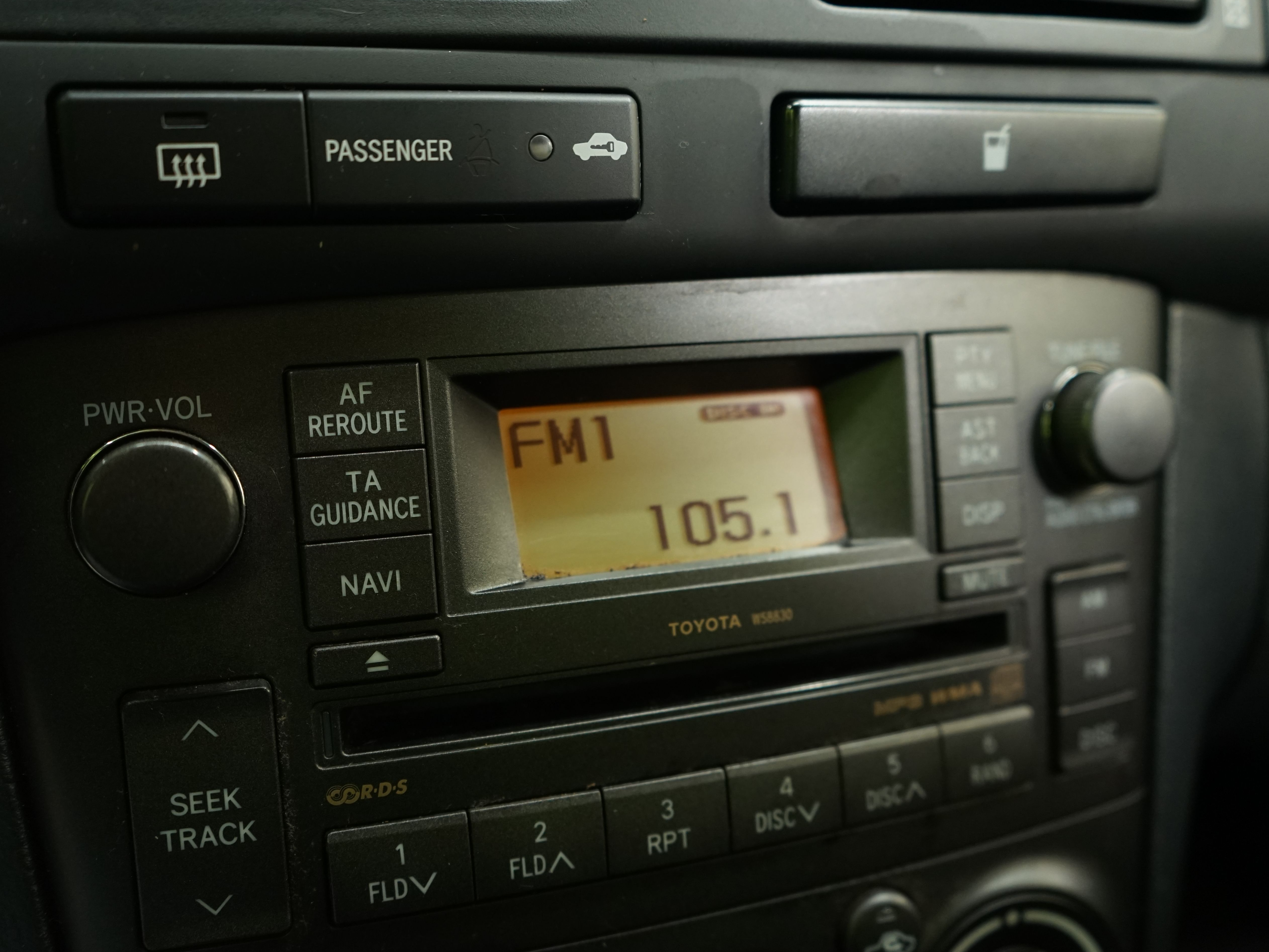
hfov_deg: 56.8
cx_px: 605
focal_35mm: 32
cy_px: 465
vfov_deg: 44.2
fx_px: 1173
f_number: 3.5
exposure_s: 1/30
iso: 1250
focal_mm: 28
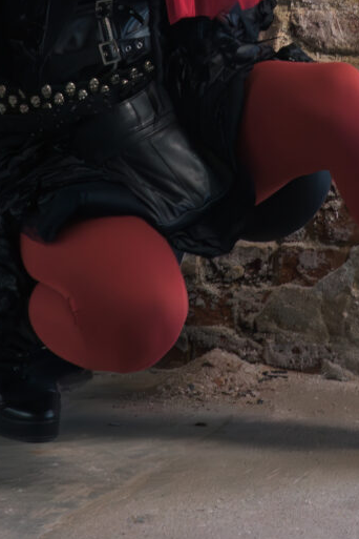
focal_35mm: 192
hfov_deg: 7.2
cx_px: 204
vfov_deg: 10.6
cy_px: -70
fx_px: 2872
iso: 3200
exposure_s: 1/100
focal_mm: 55
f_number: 11
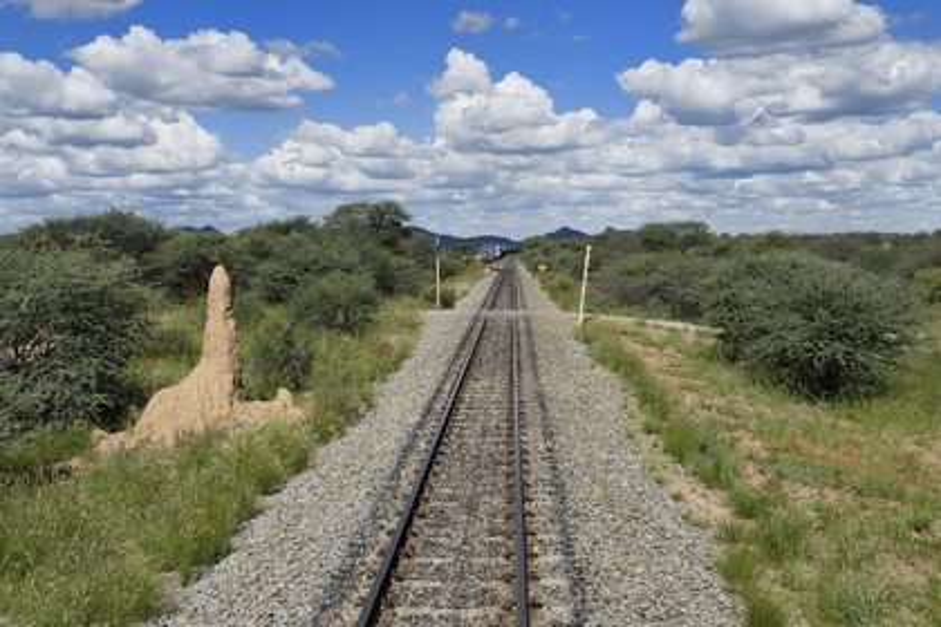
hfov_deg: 44.5
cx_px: 470
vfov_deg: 30.5
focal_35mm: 44
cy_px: 314
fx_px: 1150
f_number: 10
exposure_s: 1/1600
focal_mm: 44
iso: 400
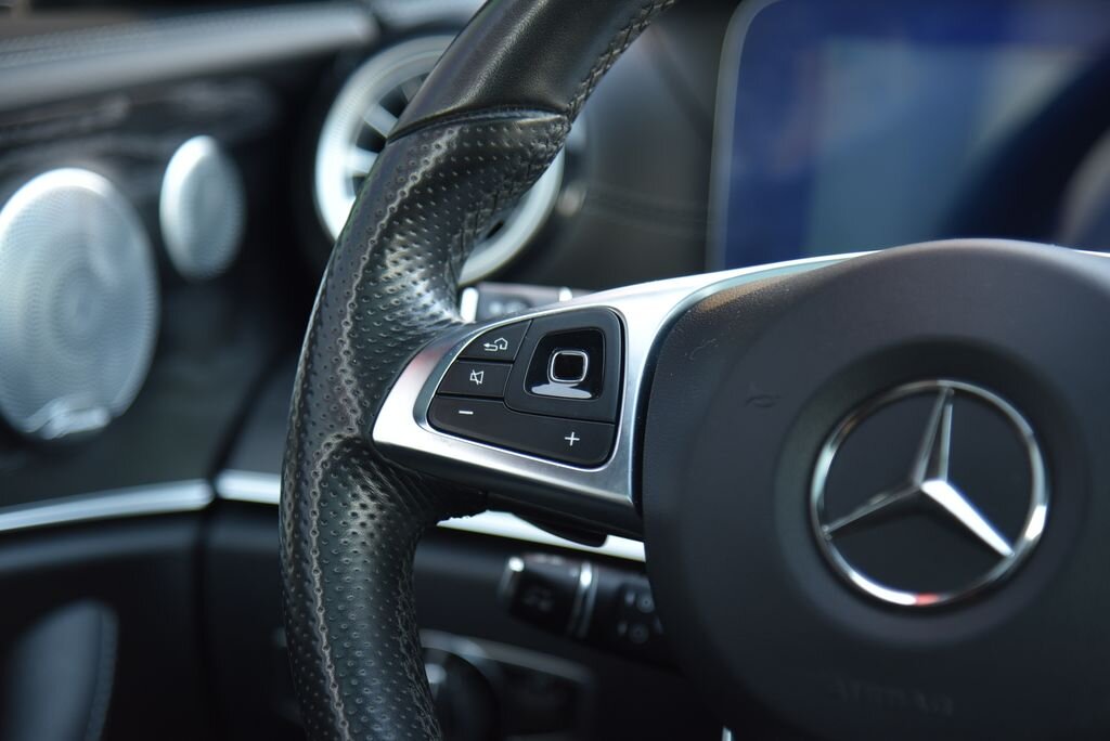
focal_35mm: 120
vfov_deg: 11.4
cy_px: 370
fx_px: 3702
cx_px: 555
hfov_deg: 17.1
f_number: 4
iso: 500
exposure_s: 1/25
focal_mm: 120
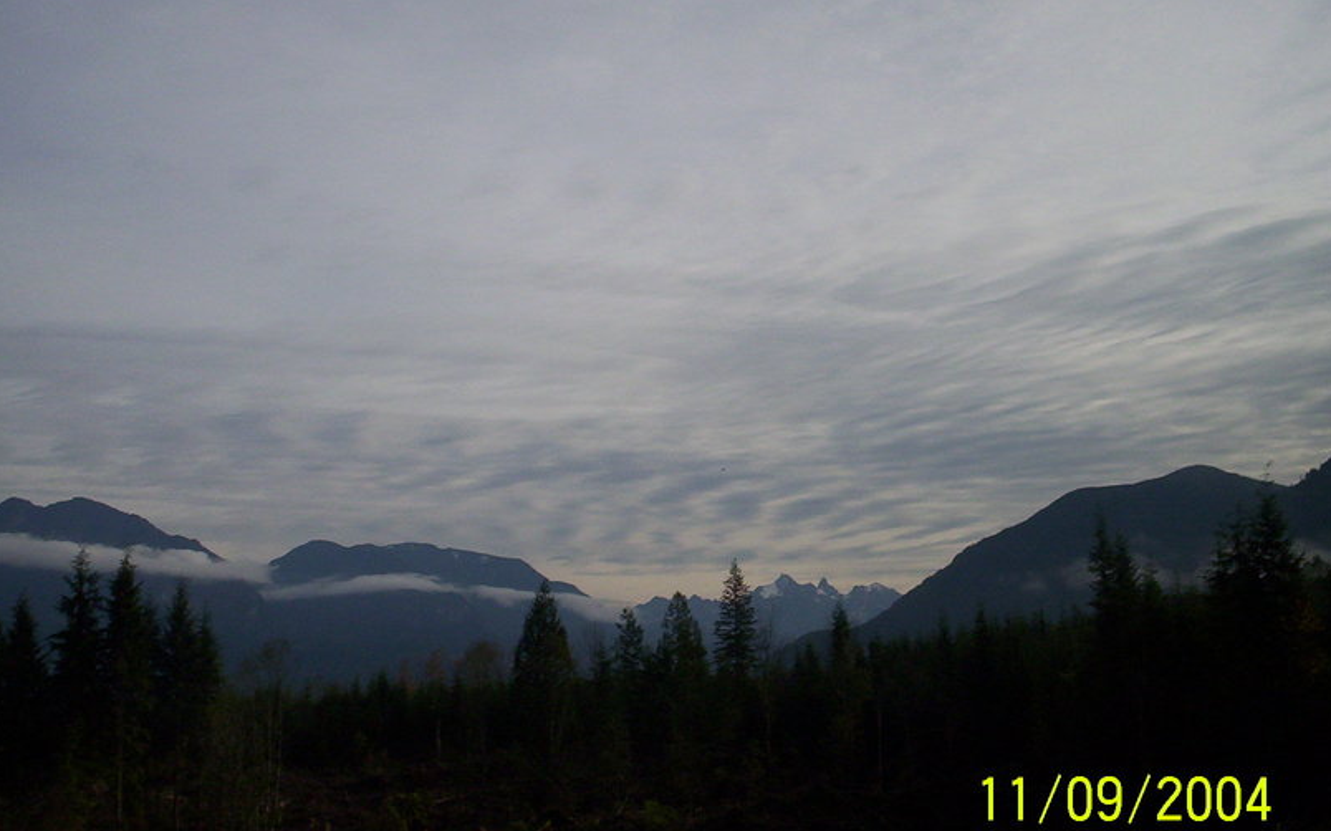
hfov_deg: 48.2
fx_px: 1487
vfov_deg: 31.2
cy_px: 416
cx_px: 666
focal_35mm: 41
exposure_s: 1/1905
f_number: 4.5
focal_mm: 4.99
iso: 100
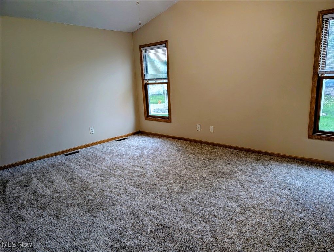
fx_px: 232
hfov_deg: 71.5
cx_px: 167
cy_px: 126
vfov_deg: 56.9
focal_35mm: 24
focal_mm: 6.9
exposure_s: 1/120
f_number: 1.68
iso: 226
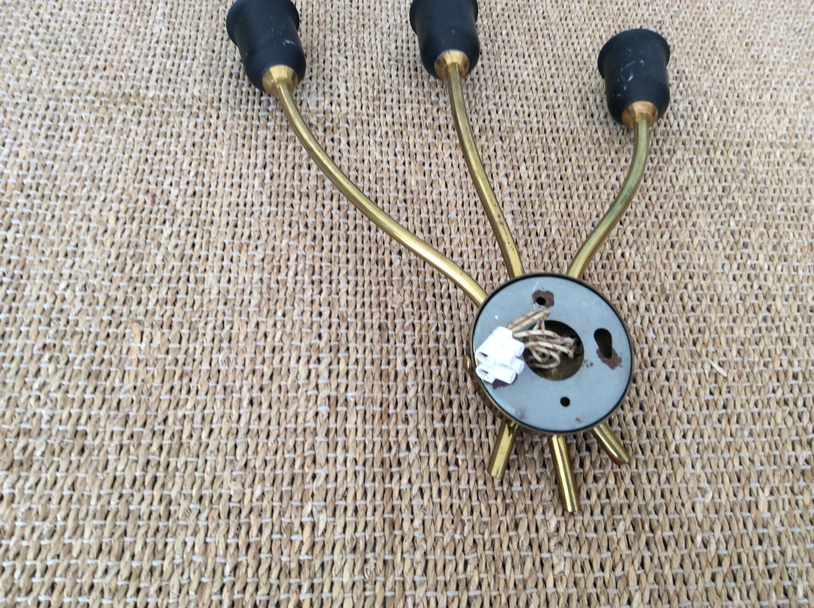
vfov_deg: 44.1
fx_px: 751
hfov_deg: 56.9
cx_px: 407
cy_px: 304
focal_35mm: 32
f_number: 2.4
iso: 40
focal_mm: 3.3
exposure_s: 1/33
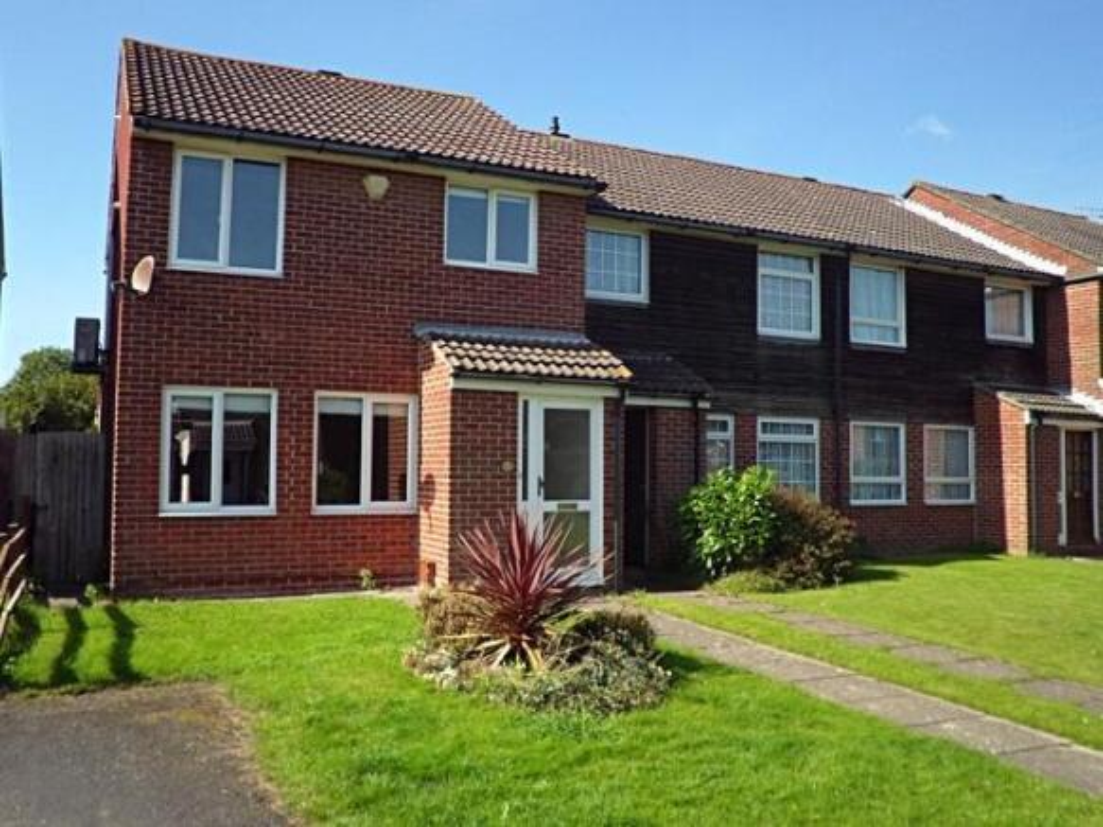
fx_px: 956
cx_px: 552
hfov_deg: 60.0
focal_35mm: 30
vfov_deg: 46.8
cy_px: 414
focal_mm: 5.5
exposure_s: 1/750
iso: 100
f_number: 2.7
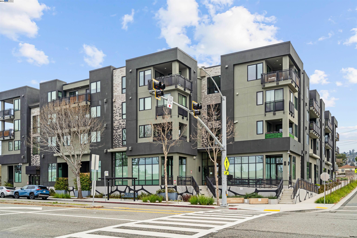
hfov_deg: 58.7
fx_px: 317
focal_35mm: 32
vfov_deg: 41.1
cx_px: 178
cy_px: 119
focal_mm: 32
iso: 100
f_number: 9
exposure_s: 1/200
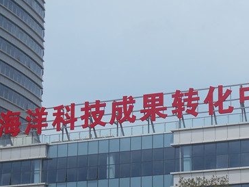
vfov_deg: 16.1
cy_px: 158
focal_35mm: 91
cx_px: 157
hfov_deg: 21.5
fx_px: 655
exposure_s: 1/1250
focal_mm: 6.7
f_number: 3.9
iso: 80
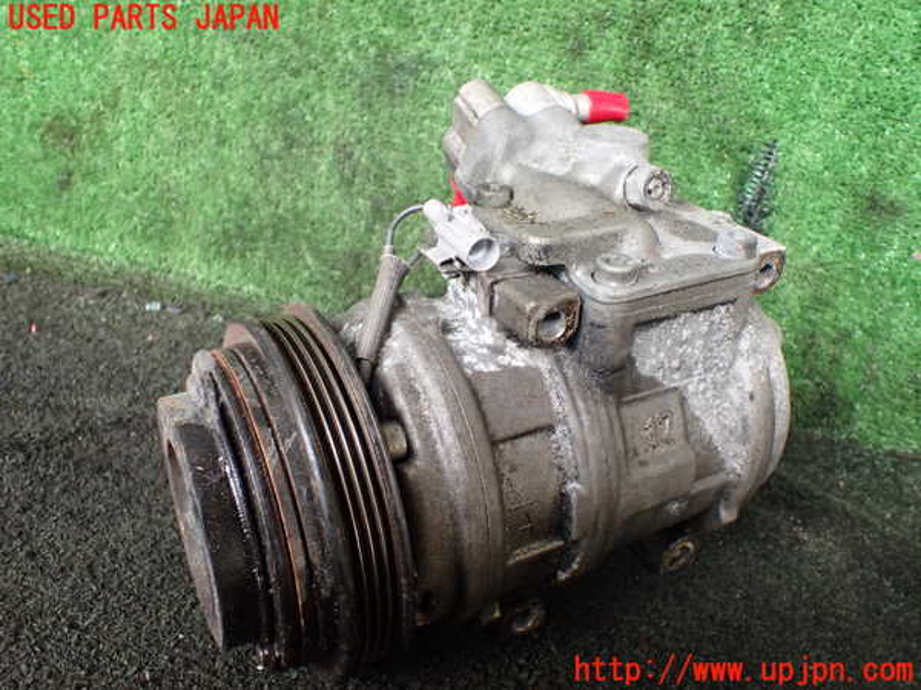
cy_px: 345
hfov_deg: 60.0
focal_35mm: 30
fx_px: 798
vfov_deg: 46.8
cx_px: 460
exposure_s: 1/125
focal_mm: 5.4
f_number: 2.3
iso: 400
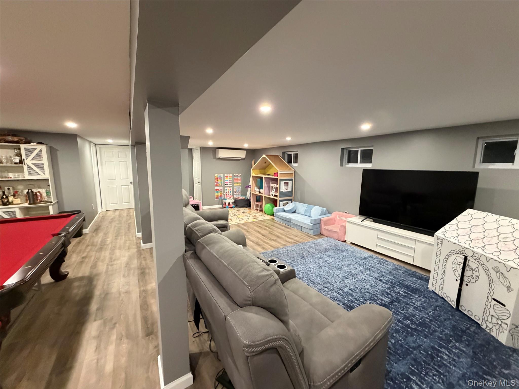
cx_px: 260
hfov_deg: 102.1
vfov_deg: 85.7
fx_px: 210
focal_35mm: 14
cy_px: 194
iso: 800
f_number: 2.2
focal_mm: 2.22
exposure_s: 1/60
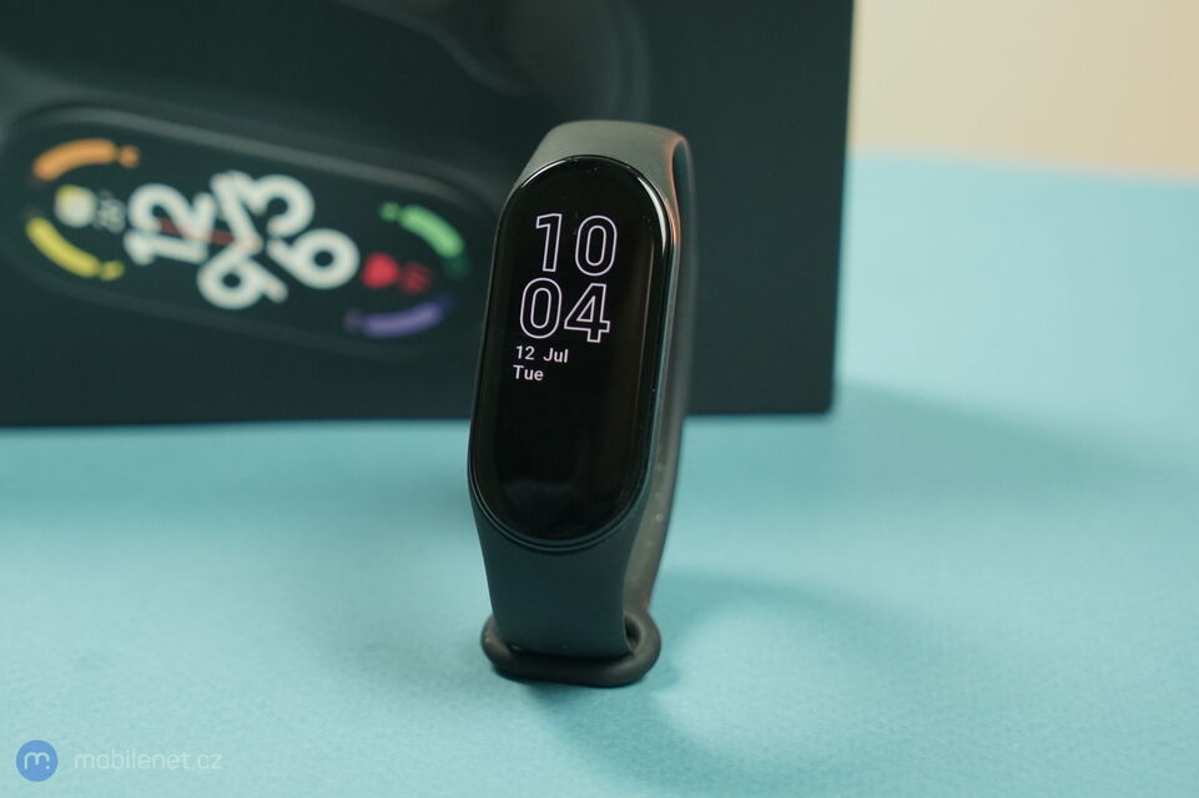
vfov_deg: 21.6
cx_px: 600
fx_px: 2097
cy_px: 399
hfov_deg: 31.9
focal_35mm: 63
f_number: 6.3
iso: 2000
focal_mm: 63
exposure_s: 1/125
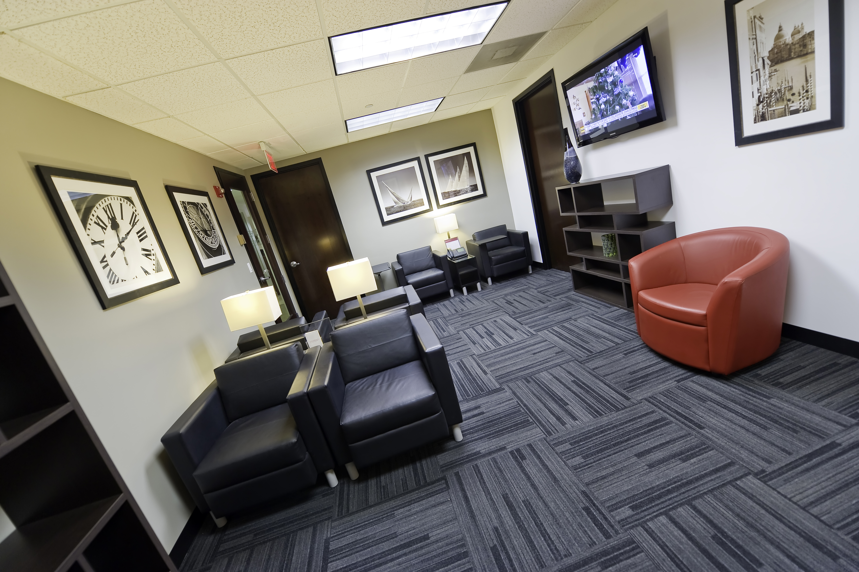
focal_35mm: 14
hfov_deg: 104.3
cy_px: 286
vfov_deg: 81.1
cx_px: 430
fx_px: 334
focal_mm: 14
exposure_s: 1/30
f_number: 3.5
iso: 400
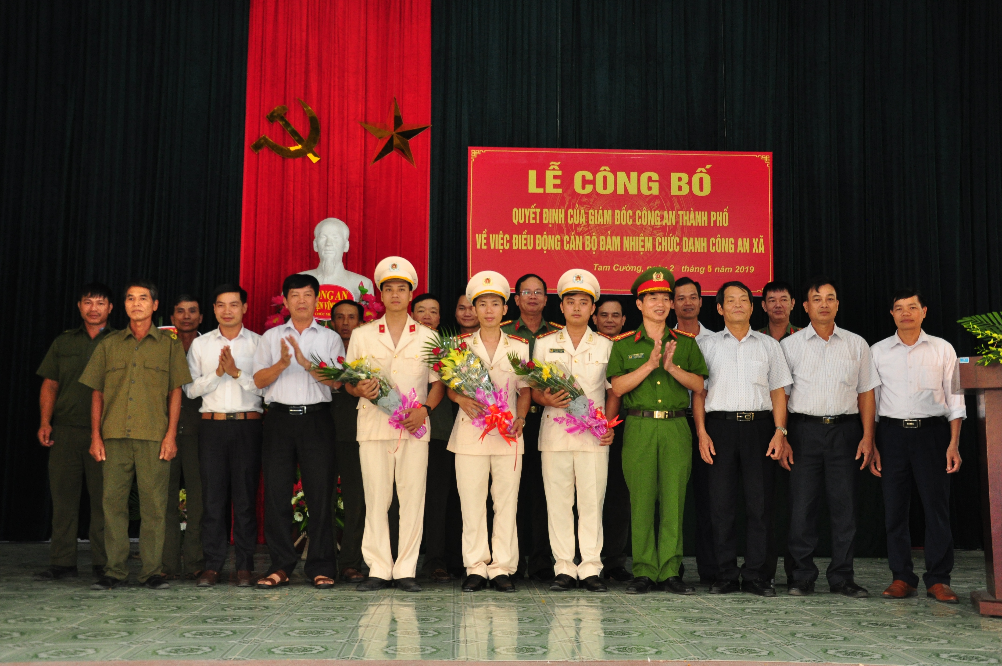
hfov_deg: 46.4
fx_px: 1168
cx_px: 501
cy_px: 333
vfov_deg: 31.8
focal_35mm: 42
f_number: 4
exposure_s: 1/80
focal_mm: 28
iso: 800
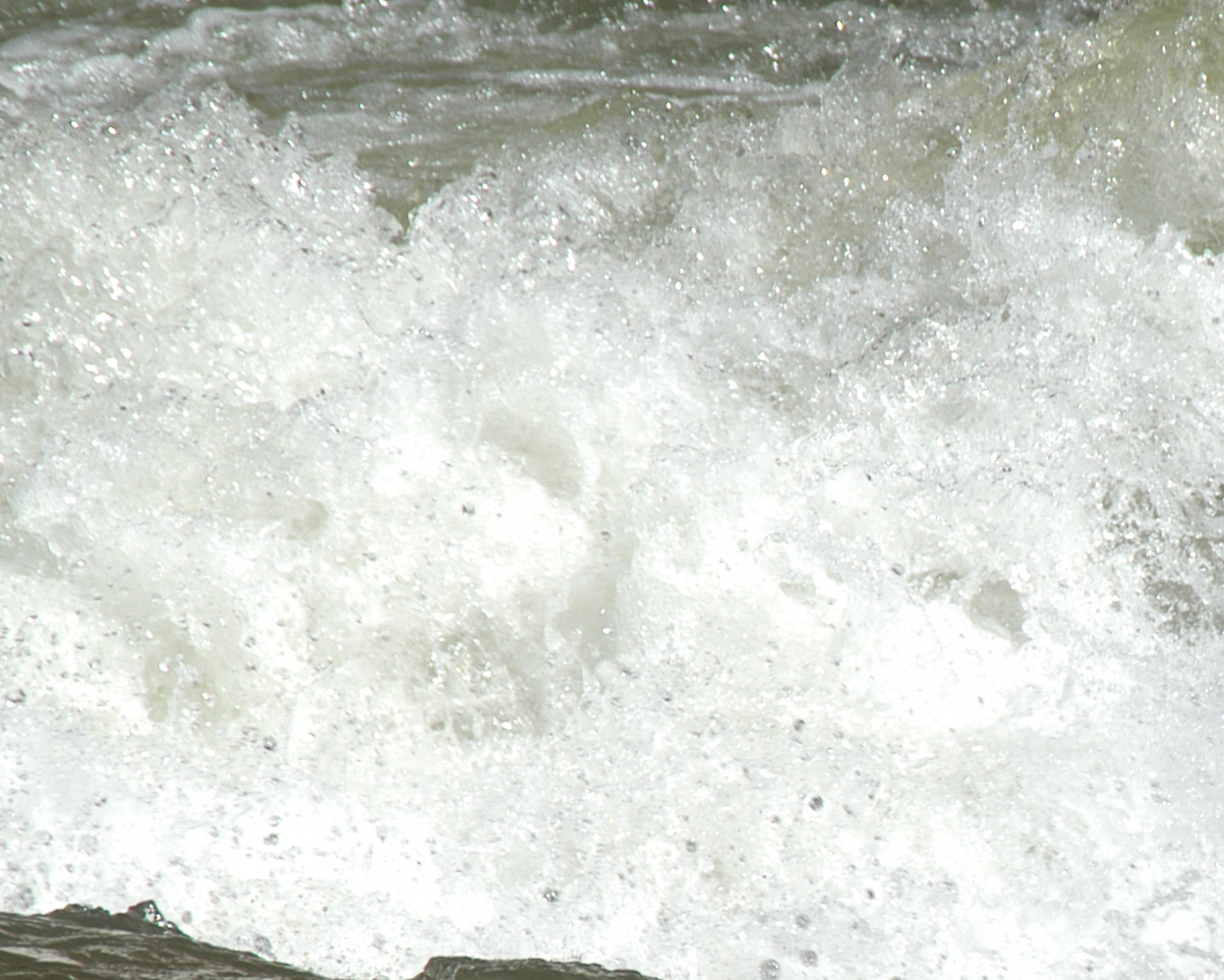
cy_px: 790
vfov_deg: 3.7
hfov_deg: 4.6
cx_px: 1150
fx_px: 15291
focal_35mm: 422
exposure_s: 1/640
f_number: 9
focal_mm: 120
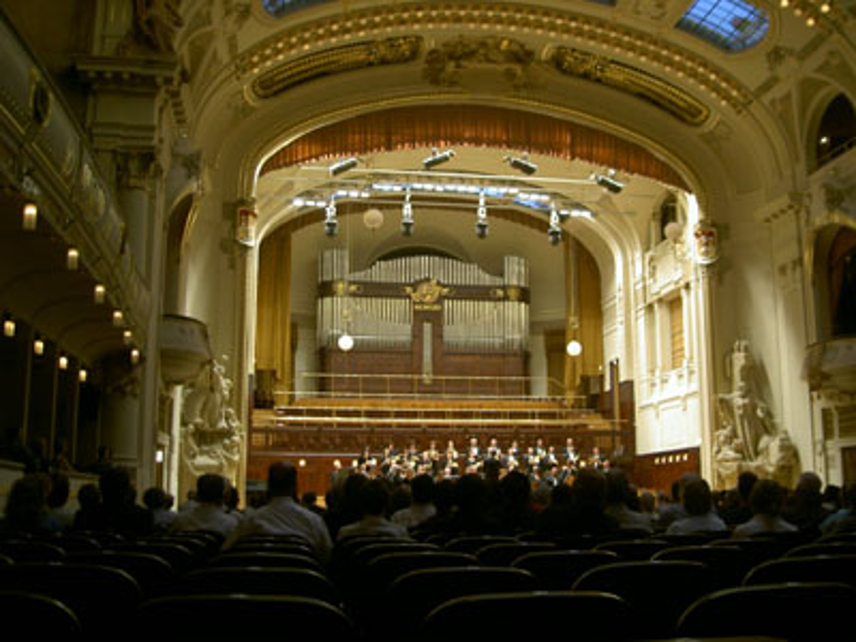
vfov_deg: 36.8
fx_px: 964
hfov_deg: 47.9
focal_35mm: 39
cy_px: 321
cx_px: 428
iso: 100
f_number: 2.8
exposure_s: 1/8
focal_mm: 8
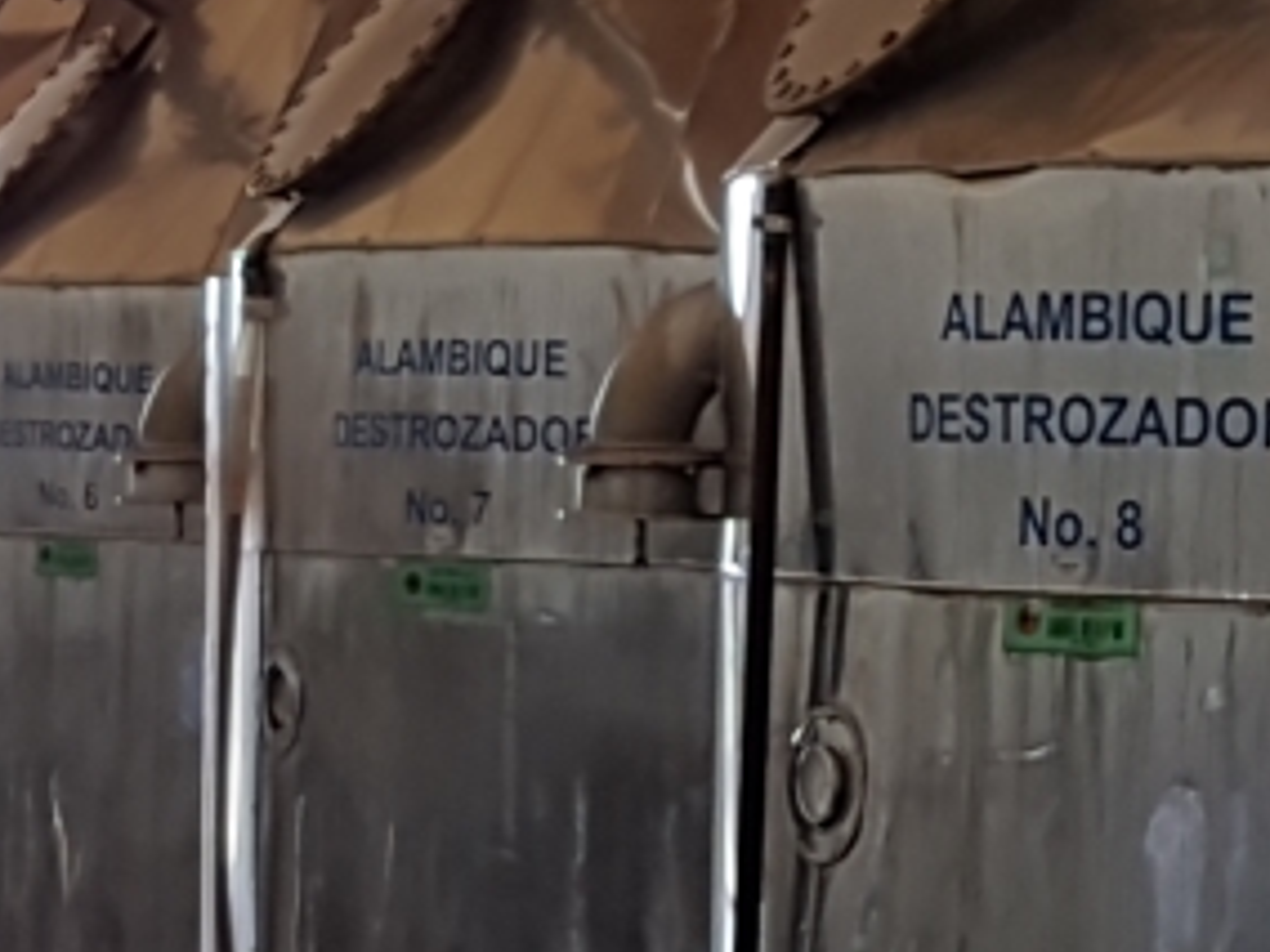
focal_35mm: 64
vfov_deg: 22.7
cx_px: 1096
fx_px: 2348
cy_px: 708
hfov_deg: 29.3
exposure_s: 1/100
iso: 64
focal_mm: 4.2
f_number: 1.7
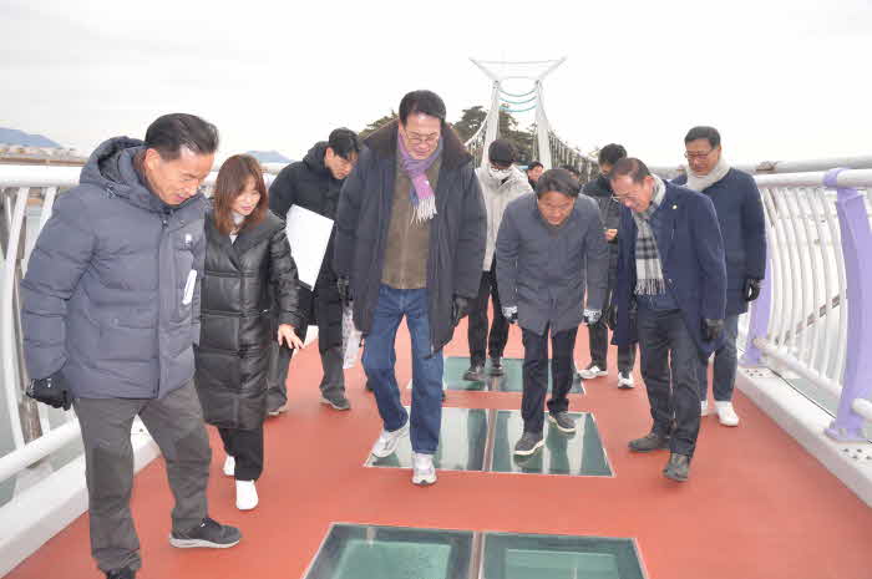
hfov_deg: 62.0
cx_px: 436
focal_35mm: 30
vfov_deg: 43.5
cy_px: 290
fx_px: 726
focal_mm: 30
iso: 800
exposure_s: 1/250
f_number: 10
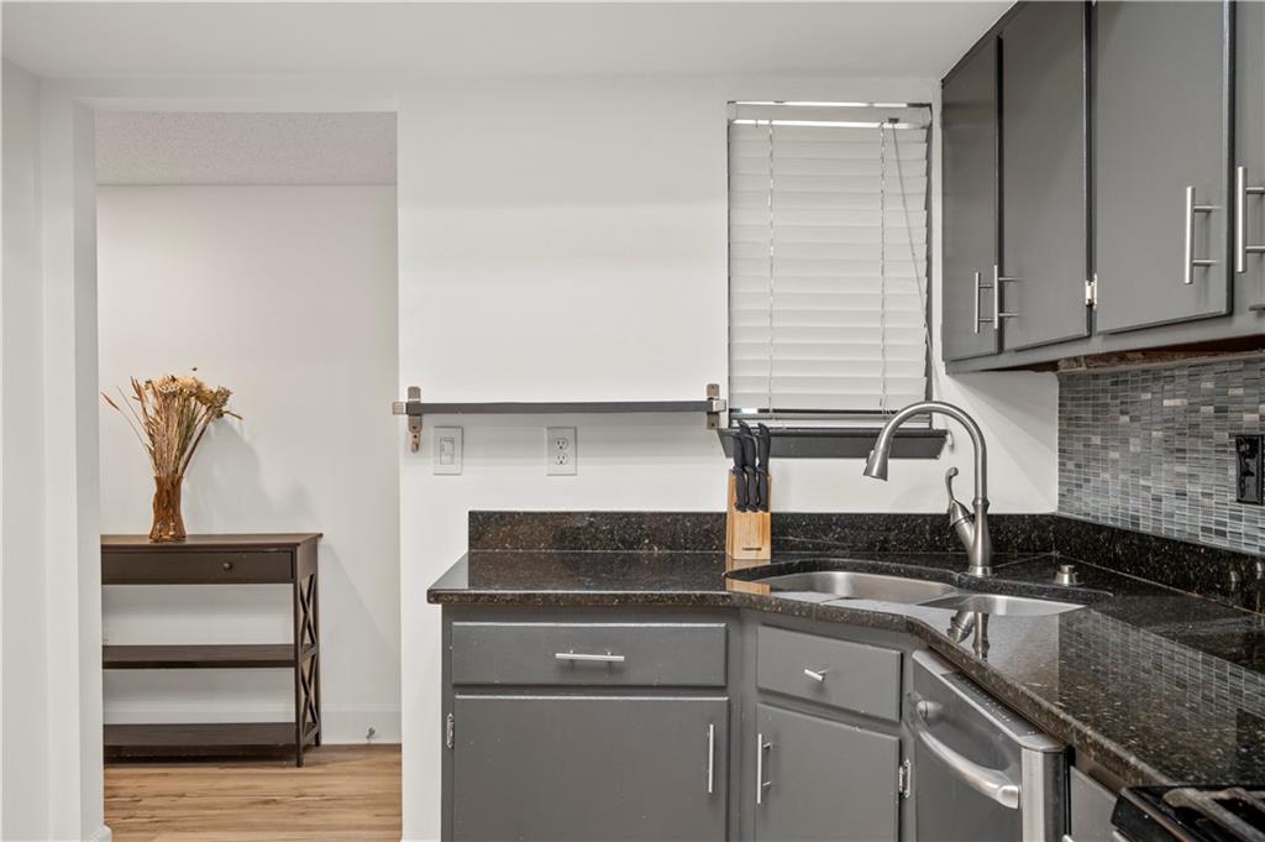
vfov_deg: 43.5
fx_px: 1053
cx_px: 632
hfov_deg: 62.0
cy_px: 421
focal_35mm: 30
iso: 400
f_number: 8
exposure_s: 1/6
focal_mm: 30
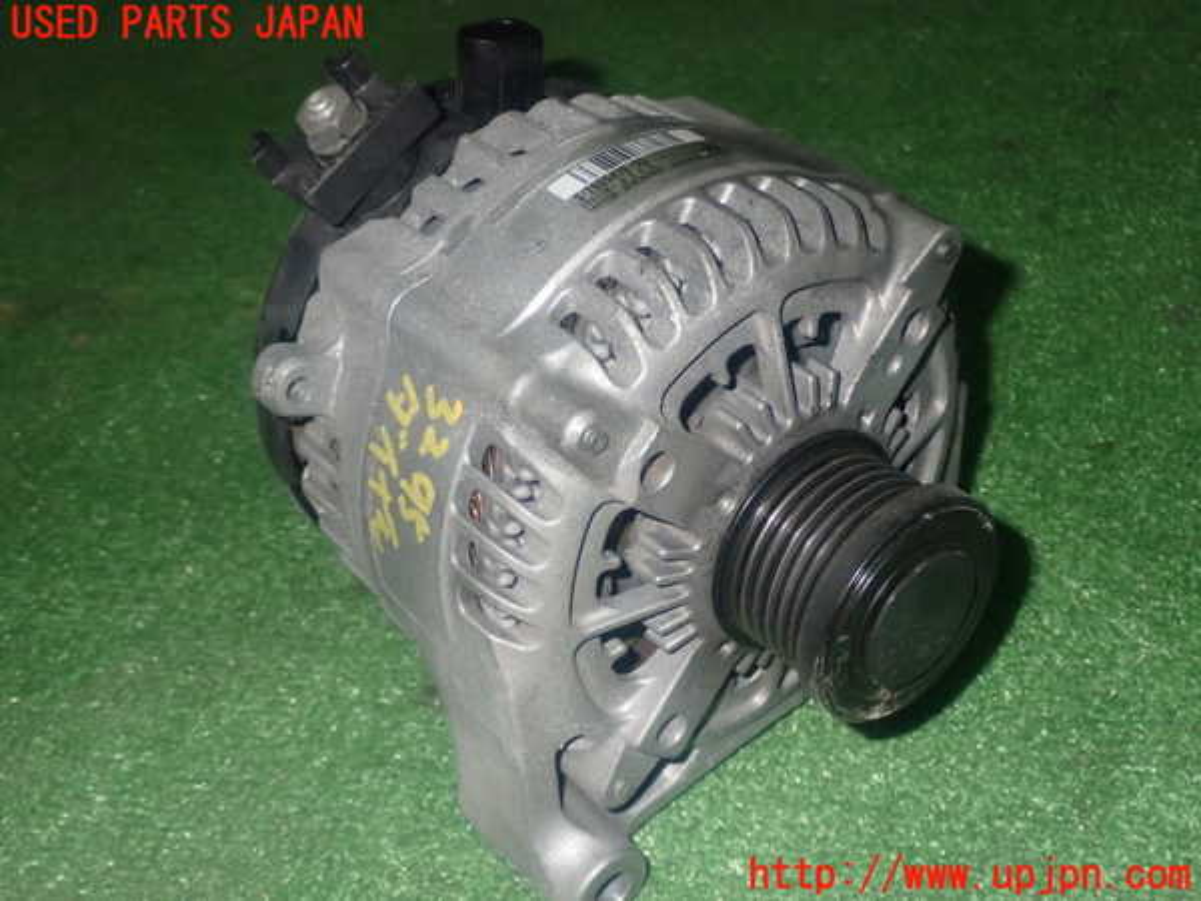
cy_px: 450
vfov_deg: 30.9
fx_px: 1631
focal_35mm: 47
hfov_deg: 40.4
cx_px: 600
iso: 800
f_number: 9
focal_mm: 8.4
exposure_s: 1/50
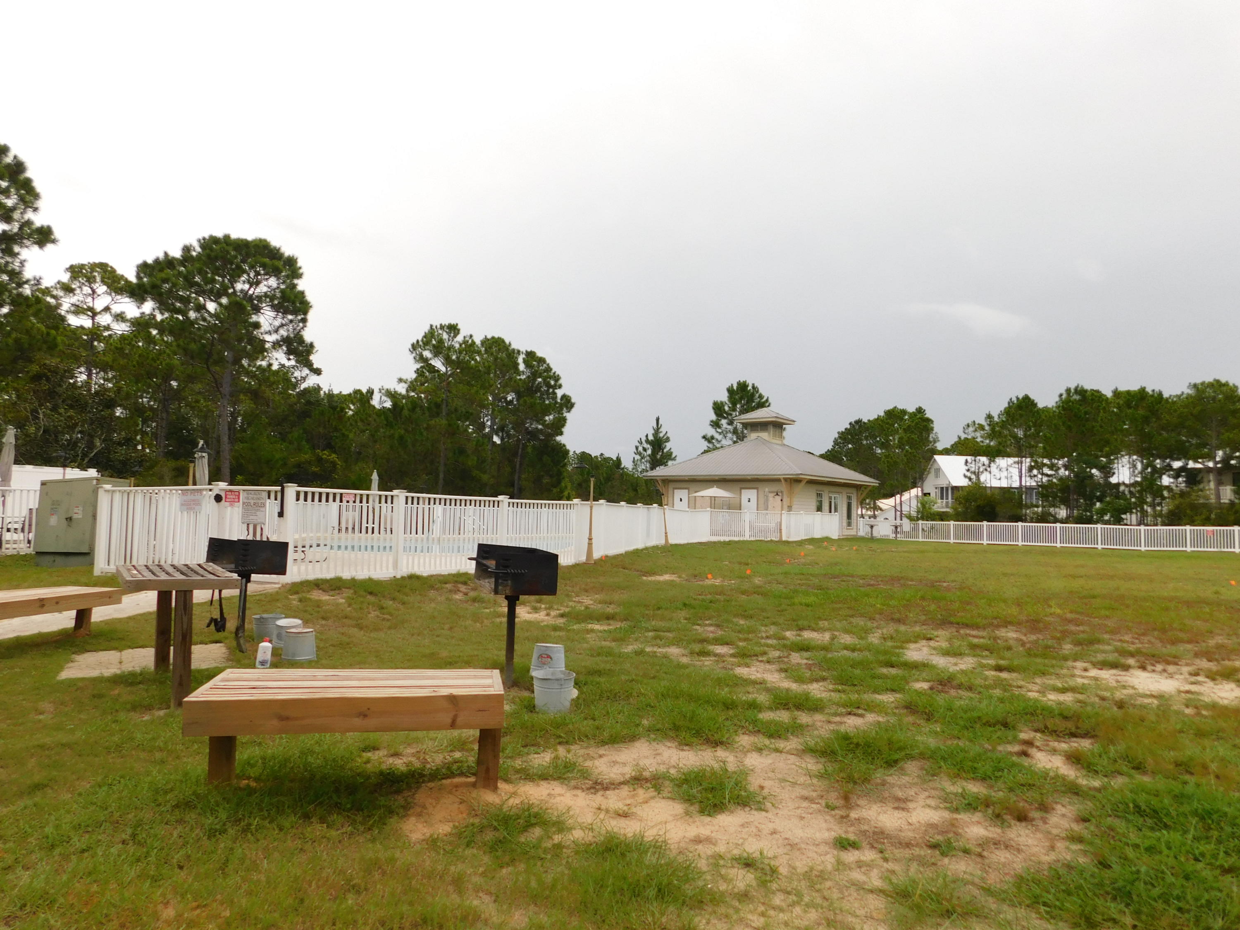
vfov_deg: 58.9
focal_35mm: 23
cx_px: 620
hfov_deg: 73.9
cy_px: 465
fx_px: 824
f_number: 3
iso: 125
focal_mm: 4
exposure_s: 1/125
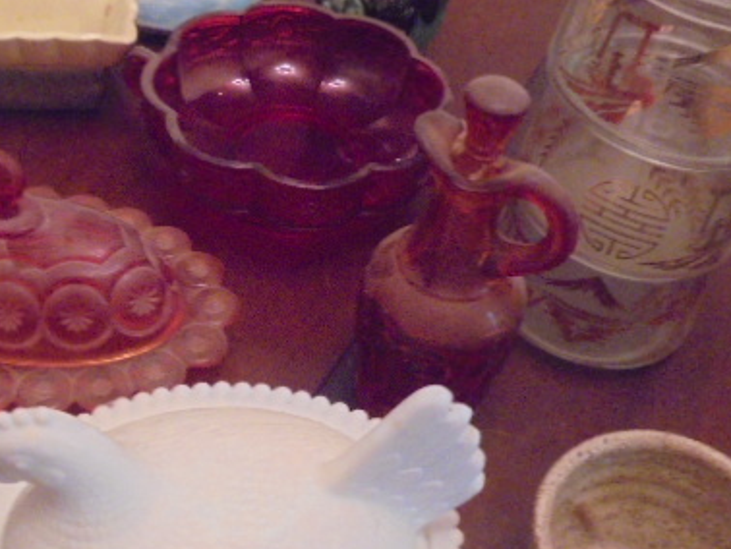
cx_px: 278
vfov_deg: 32.9
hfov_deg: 42.6
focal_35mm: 44
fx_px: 930
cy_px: 263
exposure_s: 1/13
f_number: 3.5
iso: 800
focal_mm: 4.6
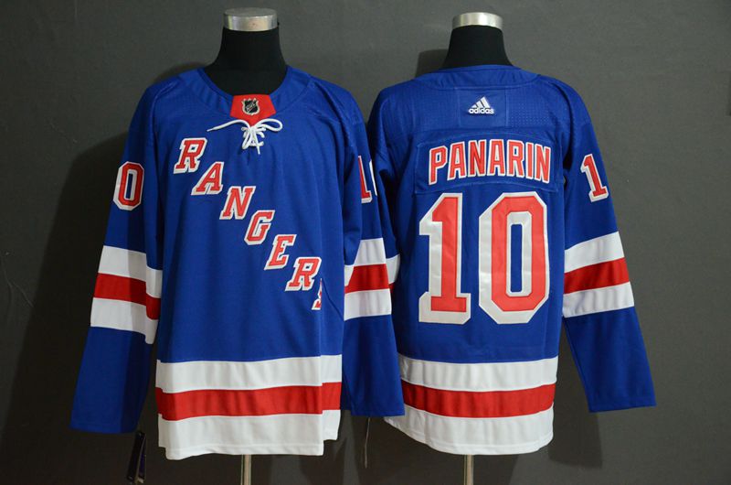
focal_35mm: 63
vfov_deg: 21.5
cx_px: 366
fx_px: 1277
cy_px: 242
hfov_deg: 32.0
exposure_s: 1/30
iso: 4000
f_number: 4.5
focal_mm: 42
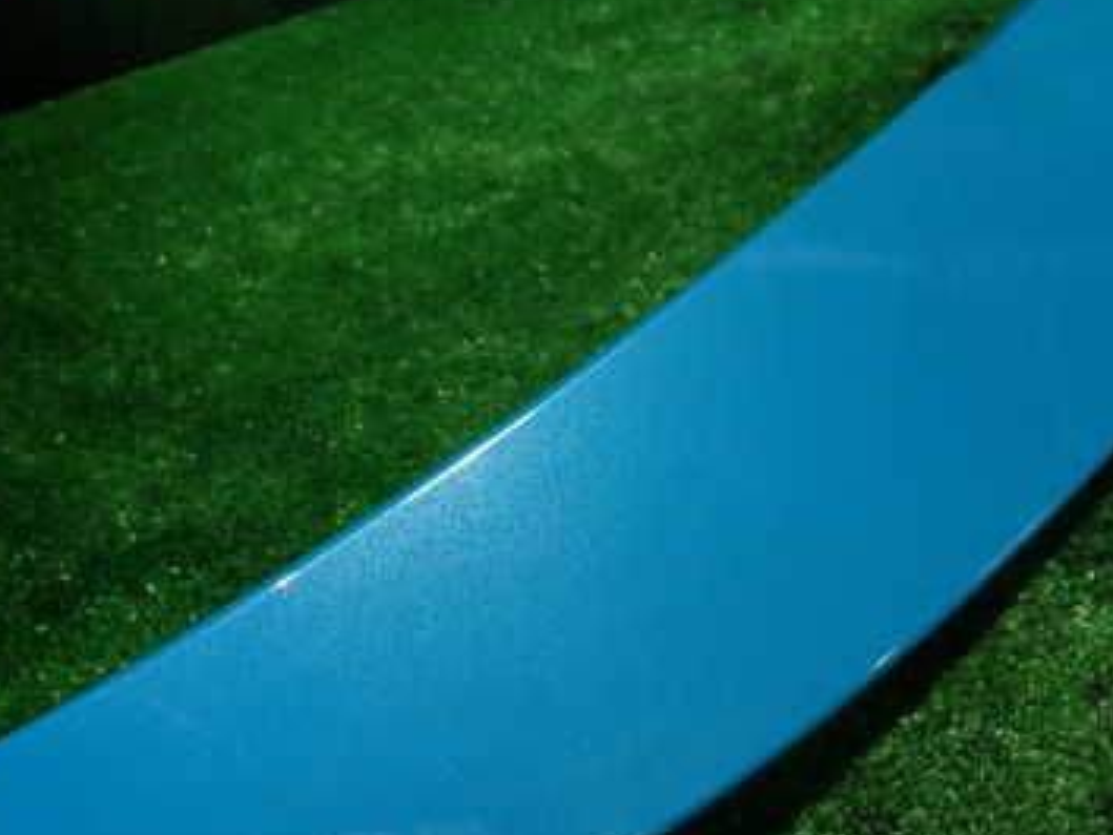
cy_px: 608
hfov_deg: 37.4
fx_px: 1640
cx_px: 501
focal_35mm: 51
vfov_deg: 28.2
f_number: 2.3
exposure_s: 1/50
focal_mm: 5.4
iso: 200
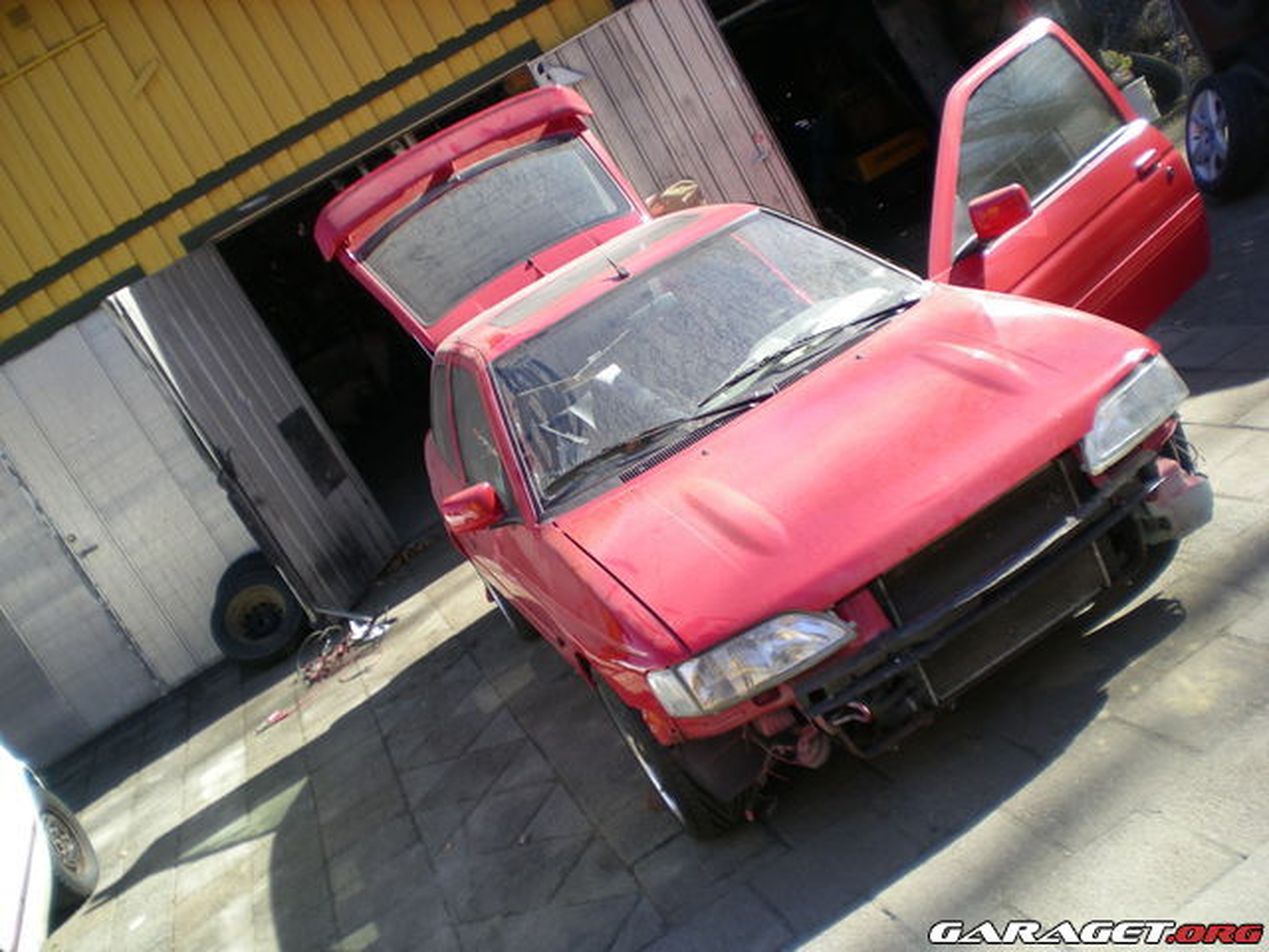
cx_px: 634
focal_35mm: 38
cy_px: 476
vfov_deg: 37.7
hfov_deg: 49.0
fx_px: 1393
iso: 50
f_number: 3.1
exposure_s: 1/174
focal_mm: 6.3
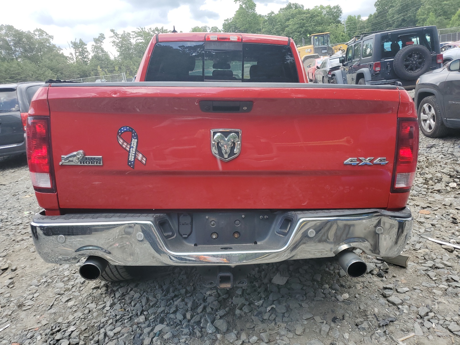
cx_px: 230
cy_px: 172
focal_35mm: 26
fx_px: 346
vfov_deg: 53.1
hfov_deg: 67.3
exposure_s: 1/526
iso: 50
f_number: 1.5
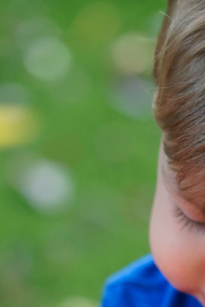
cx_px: 87
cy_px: 281
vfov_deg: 5.5
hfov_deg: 3.6
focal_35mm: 377
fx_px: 3222
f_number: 2.8
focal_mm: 105
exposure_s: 1/160
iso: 500
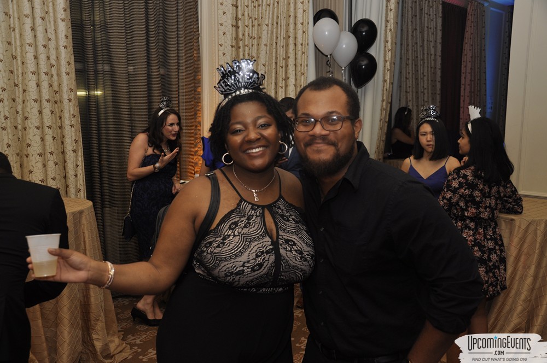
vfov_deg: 39.9
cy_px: 182
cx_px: 274
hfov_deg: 57.3
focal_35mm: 33
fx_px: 501
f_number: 5
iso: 400
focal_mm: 22
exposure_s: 1/60
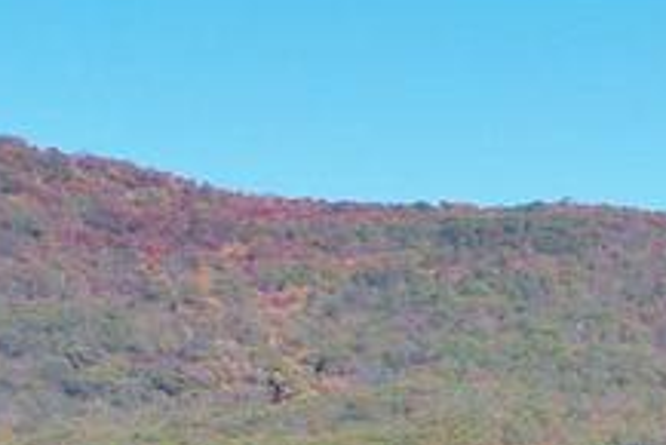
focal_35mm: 146
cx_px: 2026
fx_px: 2703
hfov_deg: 10.1
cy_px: 884
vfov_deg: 8.9
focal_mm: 8.38
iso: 100
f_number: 2.8
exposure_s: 1/1250
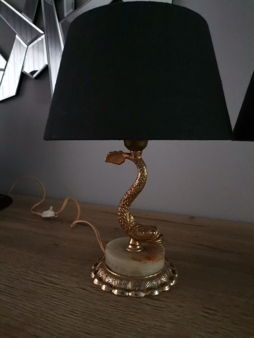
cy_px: 169
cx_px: 127
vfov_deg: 67.3
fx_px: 254
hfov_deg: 53.1
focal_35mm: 26
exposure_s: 1/25
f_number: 1.8
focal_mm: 4.75
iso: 1250
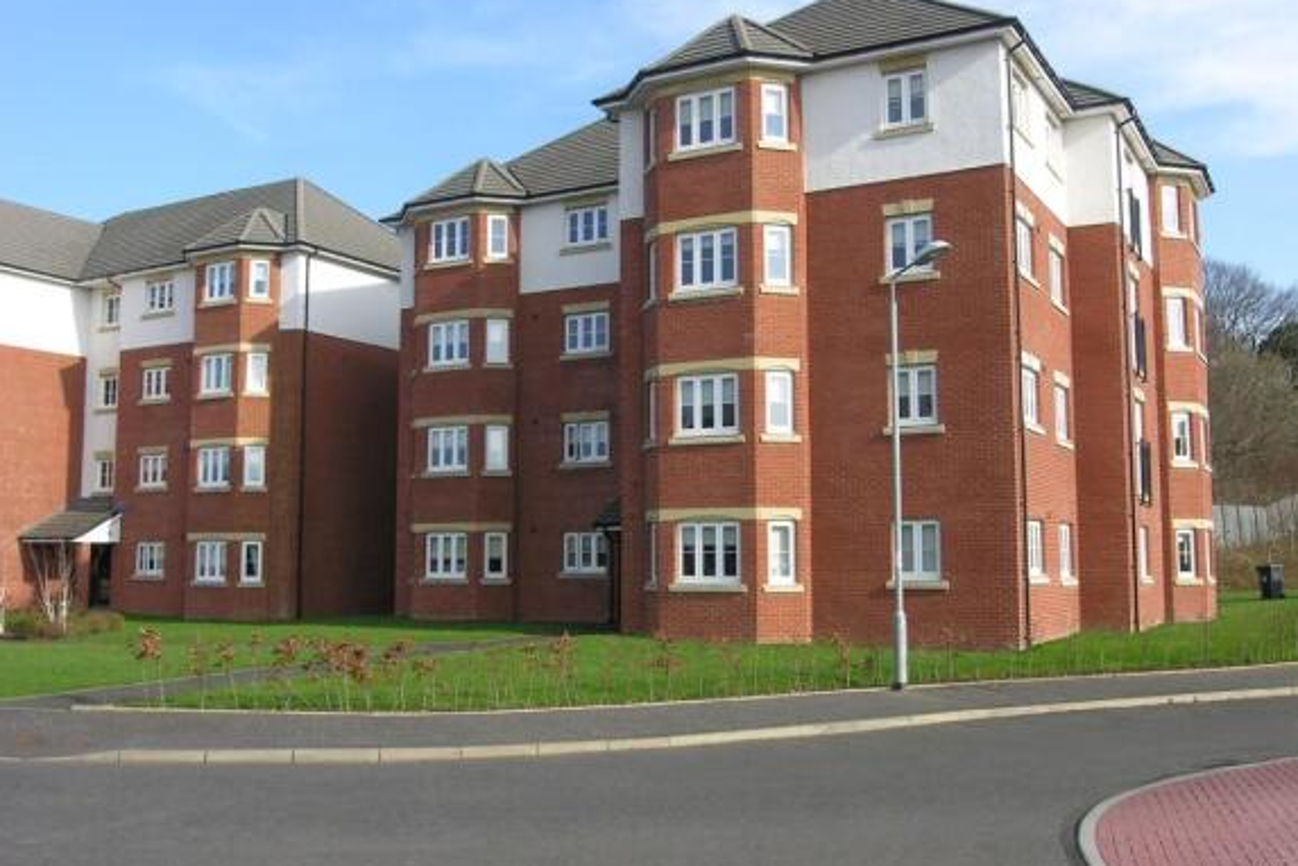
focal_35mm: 36
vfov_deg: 36.9
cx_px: 640
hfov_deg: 53.1
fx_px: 1298
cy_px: 430
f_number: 5.2
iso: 50
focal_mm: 8.7
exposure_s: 1/142
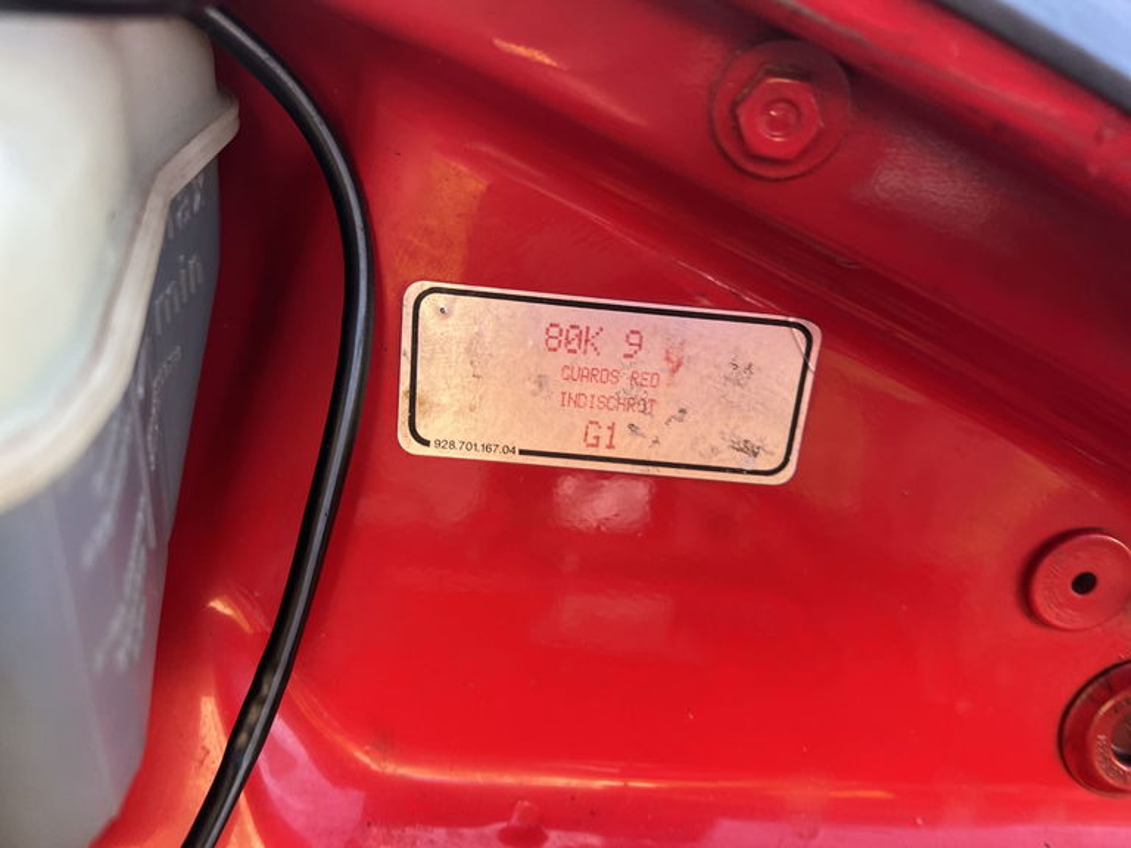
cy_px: 424
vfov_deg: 53.1
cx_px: 566
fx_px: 849
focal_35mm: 26
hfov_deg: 67.3
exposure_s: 1/121
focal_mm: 5.7
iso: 125
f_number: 1.5
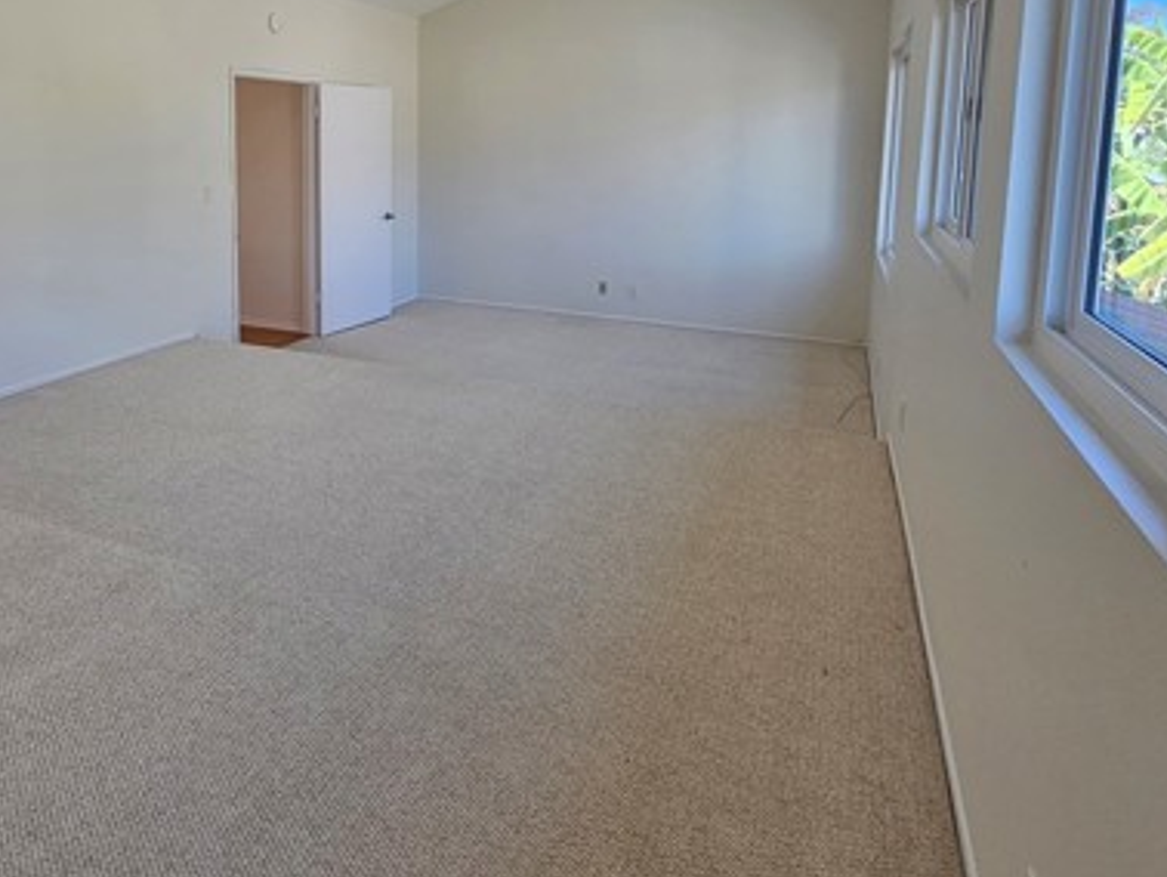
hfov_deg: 75.8
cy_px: 235
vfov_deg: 58.4
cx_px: 488
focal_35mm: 22
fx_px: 742
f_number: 2.2
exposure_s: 1/207
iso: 100
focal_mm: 2.2
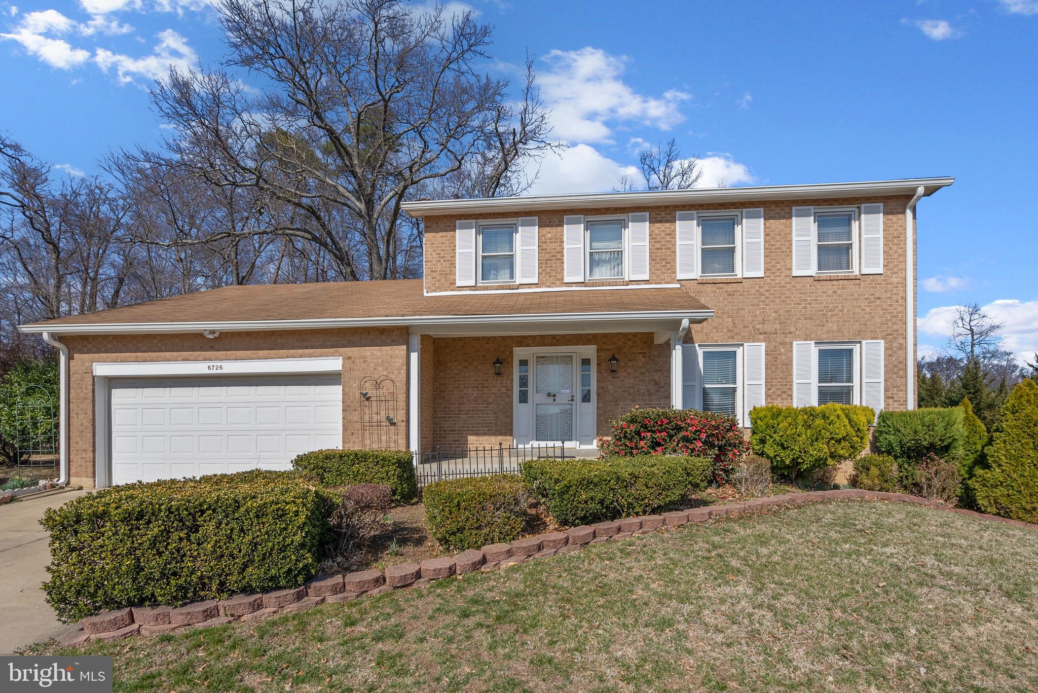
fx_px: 461
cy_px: 346
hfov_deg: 96.7
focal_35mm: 16
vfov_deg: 73.8
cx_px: 519
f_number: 8
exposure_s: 1/1000
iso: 800
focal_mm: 16
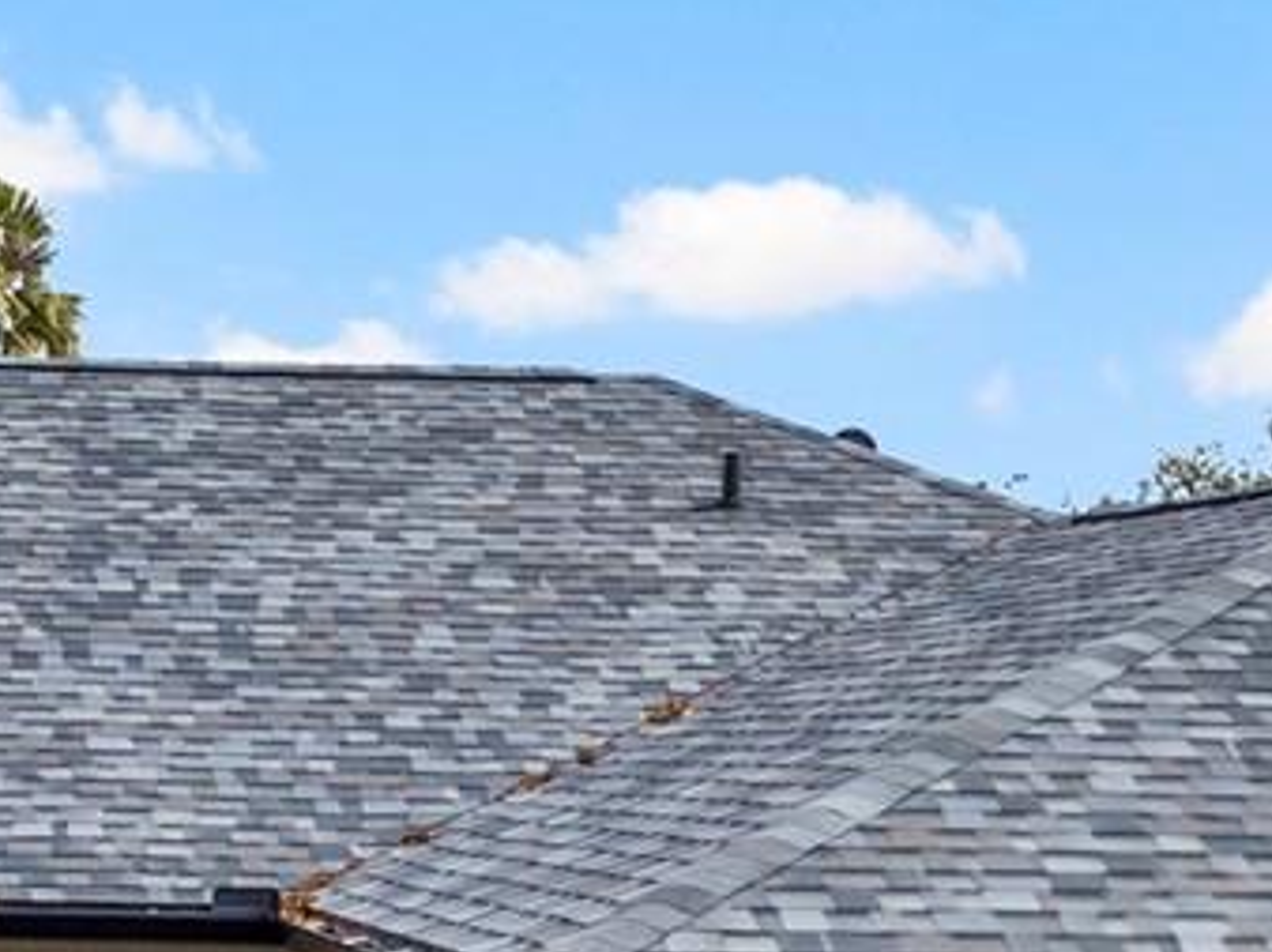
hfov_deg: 16.0
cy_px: 1887
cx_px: 339
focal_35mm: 123
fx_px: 4517
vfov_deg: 11.0
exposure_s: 1/1200
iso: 100
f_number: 2.2
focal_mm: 4.7
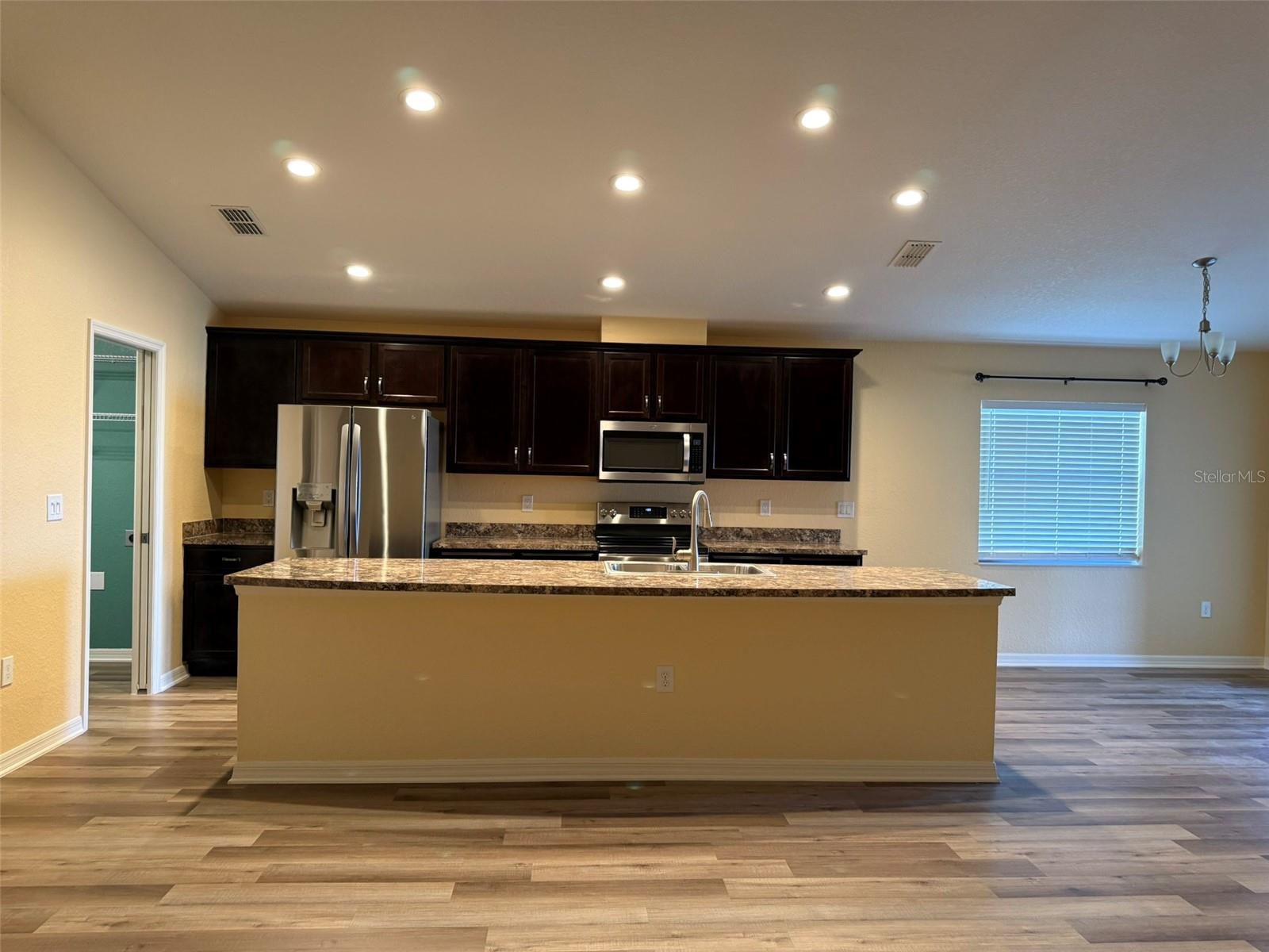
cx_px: 634
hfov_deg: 71.6
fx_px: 880
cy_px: 476
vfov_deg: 56.8
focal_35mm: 24
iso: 250
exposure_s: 1/60
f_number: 1.78
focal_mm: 6.76
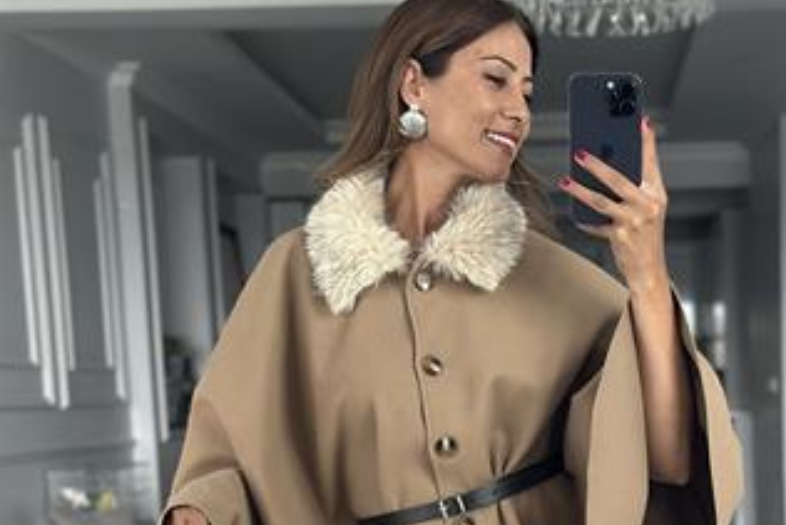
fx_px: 1747
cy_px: 523
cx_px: 465
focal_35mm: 80
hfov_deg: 25.3
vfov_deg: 16.7
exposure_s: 1/40
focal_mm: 6.86
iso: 500
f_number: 1.78
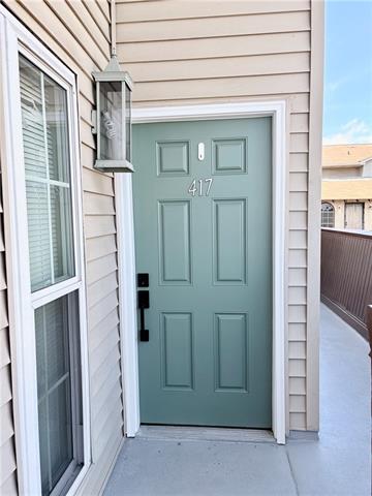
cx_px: 186
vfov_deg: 67.3
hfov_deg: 53.1
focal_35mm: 26
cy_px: 248
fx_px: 373
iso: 64
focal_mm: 5.96
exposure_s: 1/801
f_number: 1.6
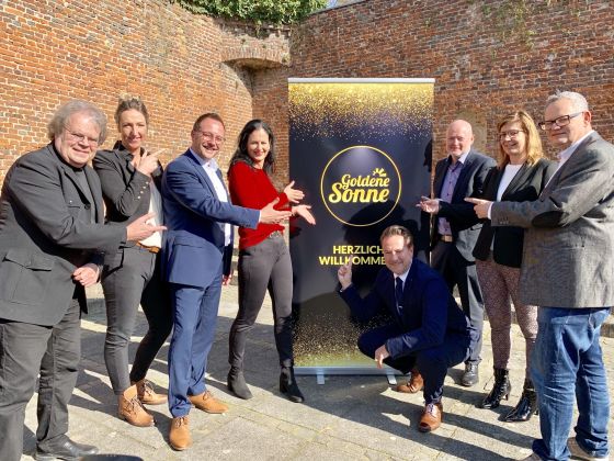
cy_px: 230
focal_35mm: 26
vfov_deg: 53.1
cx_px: 307
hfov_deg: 67.3
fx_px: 461
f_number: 1.8
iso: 25
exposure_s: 1/1332
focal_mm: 4.25
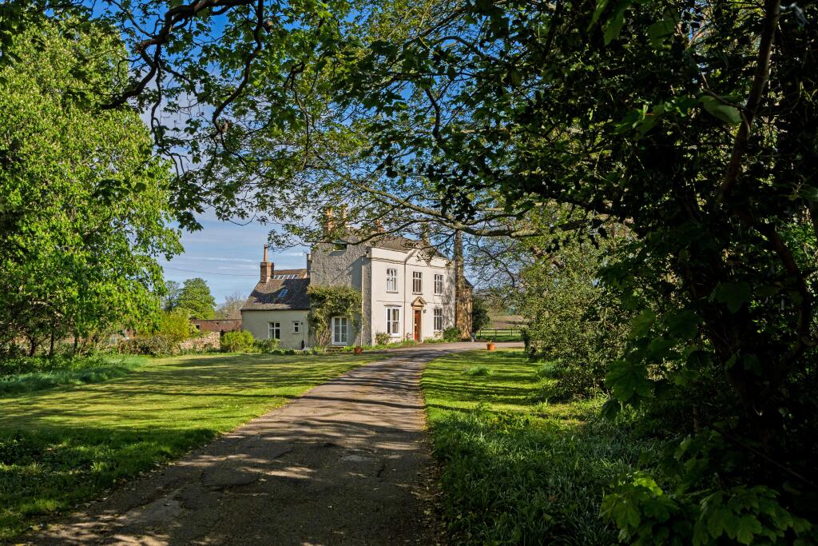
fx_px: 795
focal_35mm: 35
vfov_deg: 37.9
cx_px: 409
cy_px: 273
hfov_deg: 54.4
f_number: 9
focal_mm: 35
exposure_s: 1/640
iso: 640
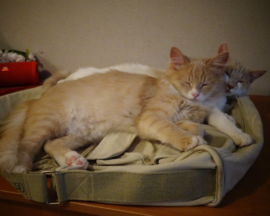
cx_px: 133
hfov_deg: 40.3
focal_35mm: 46
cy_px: 108
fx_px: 368
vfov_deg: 32.7
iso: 800
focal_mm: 7.58
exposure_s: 1/15
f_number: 4.5
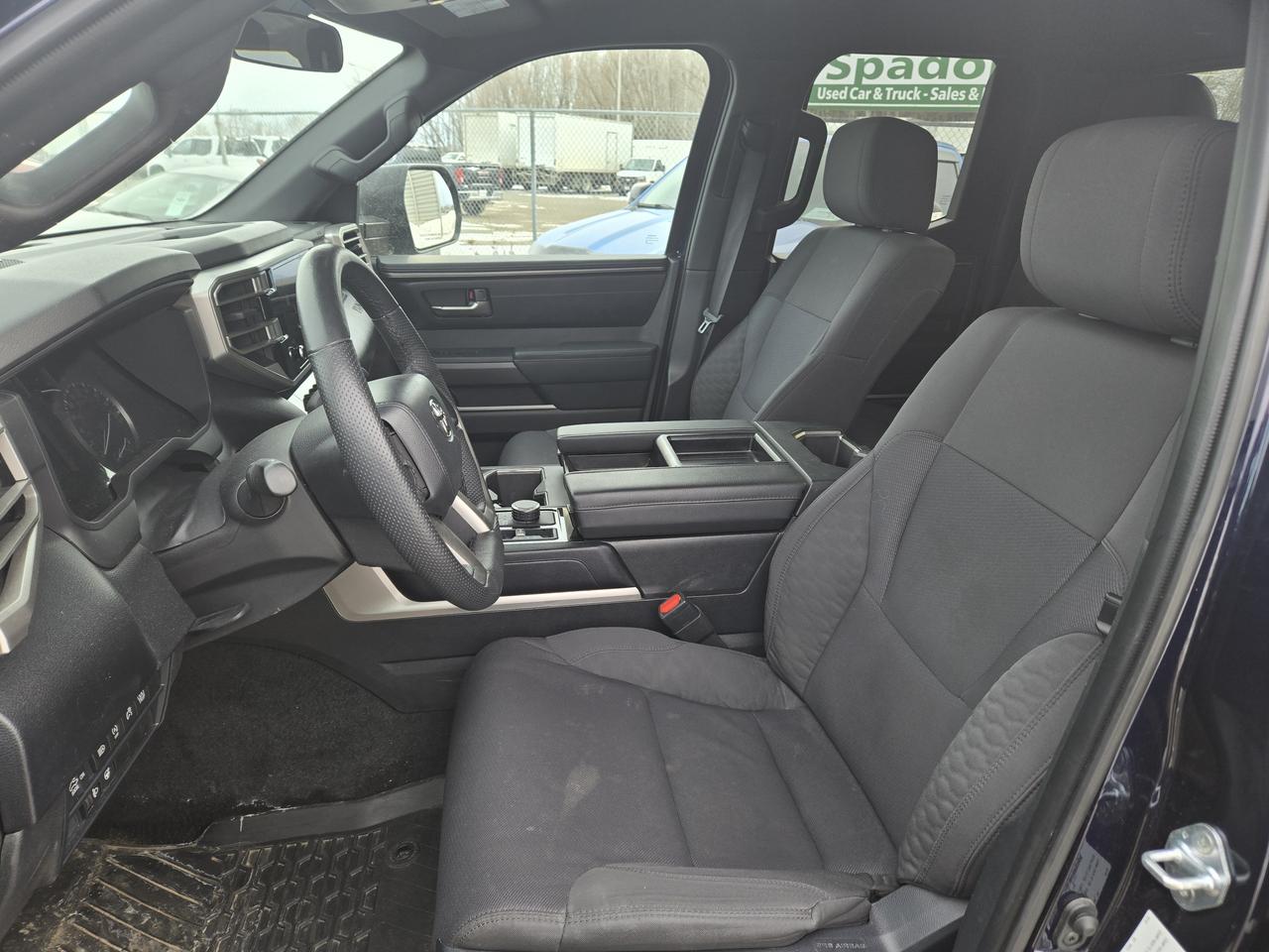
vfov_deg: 58.9
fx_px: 843
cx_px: 634
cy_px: 476
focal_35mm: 23
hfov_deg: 73.9
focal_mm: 5.4
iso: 32
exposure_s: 1/180
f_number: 1.8
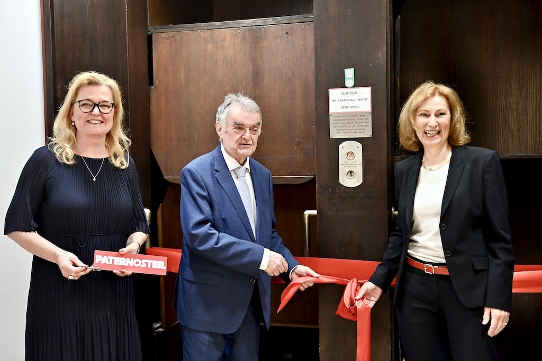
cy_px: 180
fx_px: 632
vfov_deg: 31.9
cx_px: 271
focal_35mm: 42
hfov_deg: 46.4
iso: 1100
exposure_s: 1/100
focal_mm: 42
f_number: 2.8
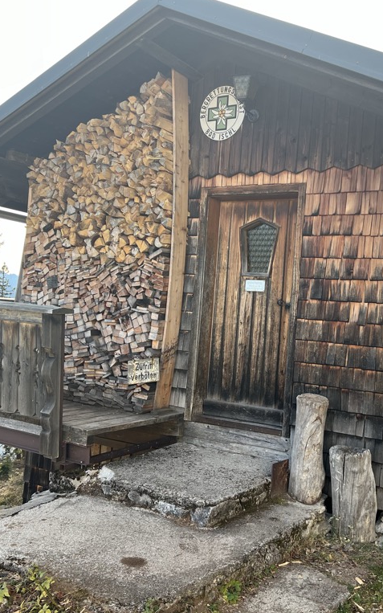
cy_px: 305
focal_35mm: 37
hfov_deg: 33.9
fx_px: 618
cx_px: 278
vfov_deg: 52.7
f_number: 1.5
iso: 50
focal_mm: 5.7
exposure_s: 1/544
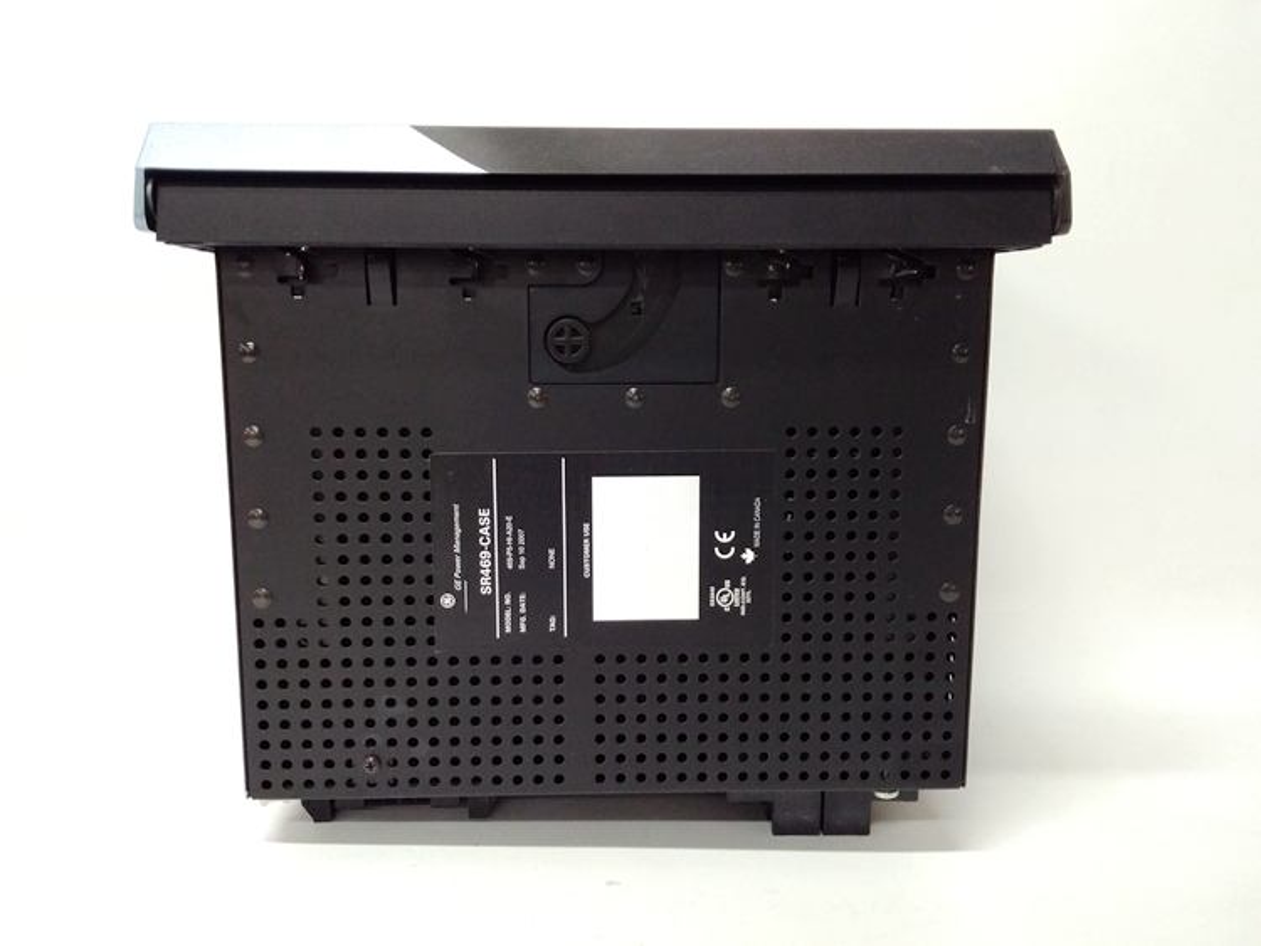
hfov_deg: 65.3
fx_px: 984
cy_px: 473
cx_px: 630
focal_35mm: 27
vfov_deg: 51.4
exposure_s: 1/33
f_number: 2
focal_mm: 3.79
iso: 458
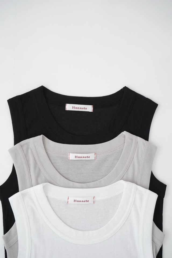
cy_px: 129
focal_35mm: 42
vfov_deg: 46.4
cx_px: 86
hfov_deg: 31.8
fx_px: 301
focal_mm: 42
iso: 4000
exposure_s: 1/30
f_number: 9
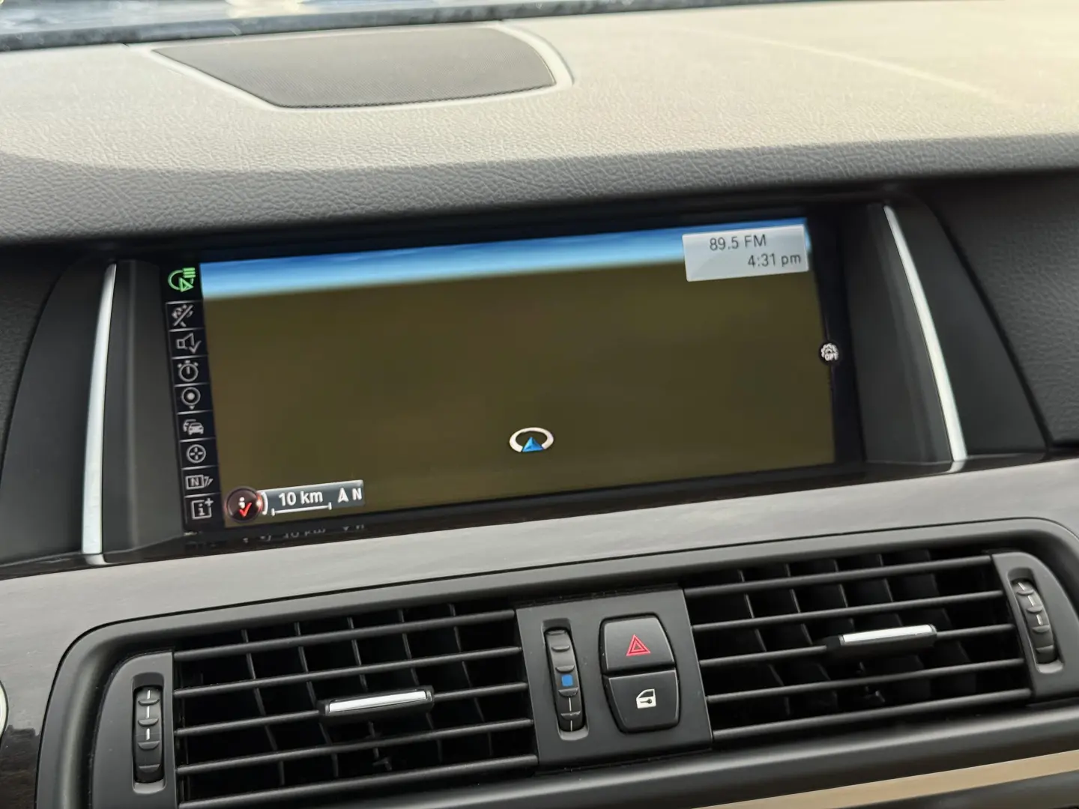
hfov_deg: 39.7
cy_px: 404
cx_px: 540
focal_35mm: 48
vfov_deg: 30.3
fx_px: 1496
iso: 100
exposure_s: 1/191
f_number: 1.78
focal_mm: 6.76
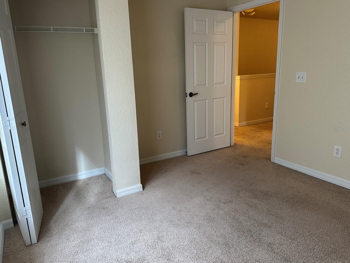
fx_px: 253
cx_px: 169
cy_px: 129
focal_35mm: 25
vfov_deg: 54.9
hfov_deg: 69.4
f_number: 1.78
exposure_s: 1/120
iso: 125
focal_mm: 6.86
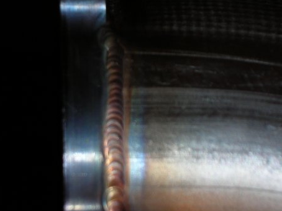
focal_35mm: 148
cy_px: 116
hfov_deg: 13.3
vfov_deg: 10.0
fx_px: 1205
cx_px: 121
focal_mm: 17.4
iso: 50
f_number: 4.9
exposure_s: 1/60.1
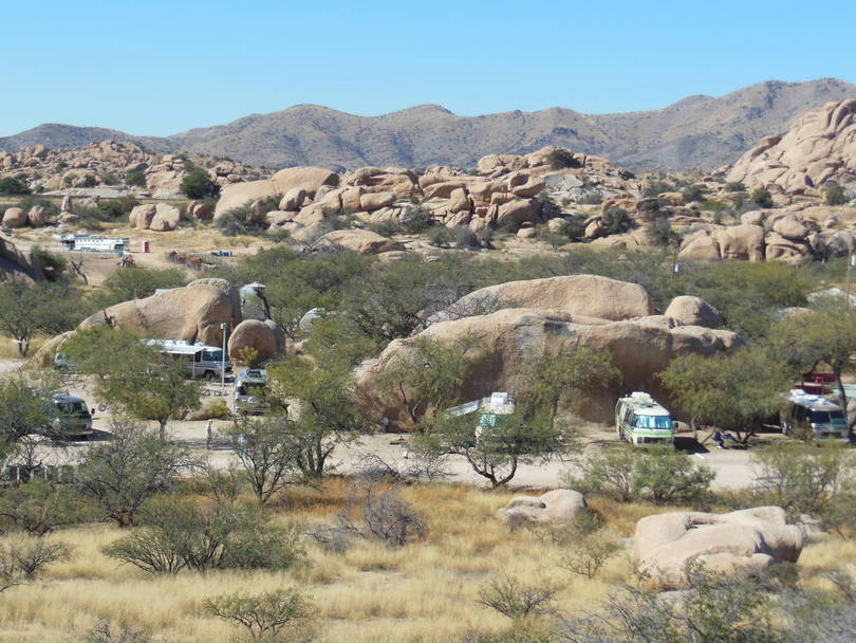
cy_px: 322
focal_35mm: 80
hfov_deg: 24.4
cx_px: 428
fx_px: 1979
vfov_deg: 18.4
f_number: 5.4
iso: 125
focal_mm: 14.3
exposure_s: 1/500
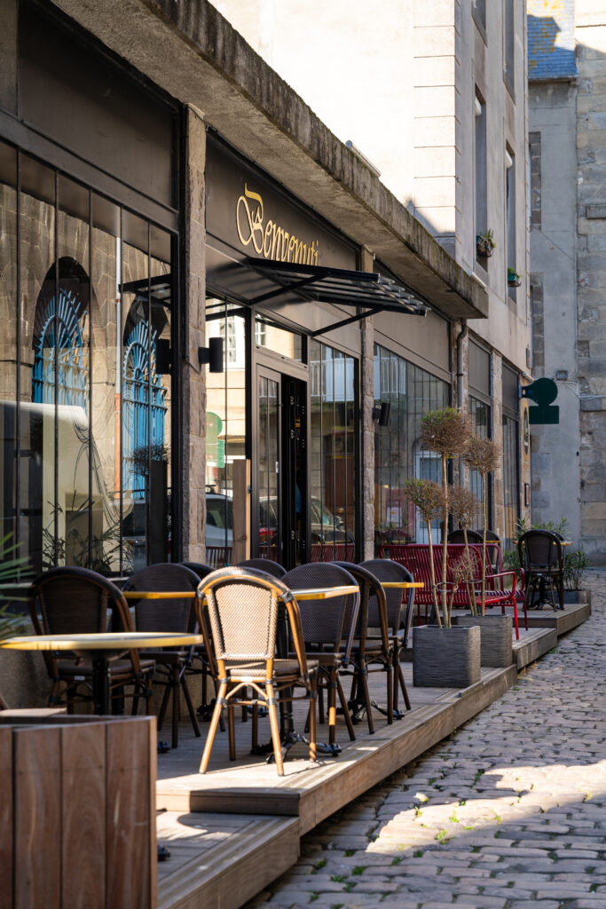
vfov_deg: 28.8
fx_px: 1767
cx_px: 303
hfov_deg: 19.5
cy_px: 454
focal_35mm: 70
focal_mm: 70
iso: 100
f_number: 5
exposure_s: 1/80
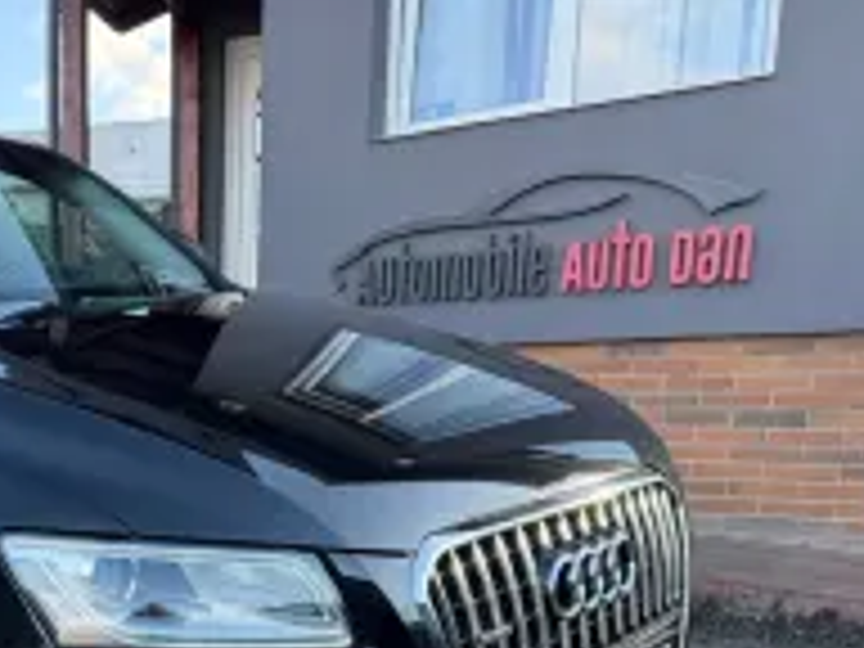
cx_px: 76
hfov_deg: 38.9
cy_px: 598
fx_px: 1123
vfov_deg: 30.6
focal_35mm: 45
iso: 80
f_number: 1.78
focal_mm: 6.76
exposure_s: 1/243
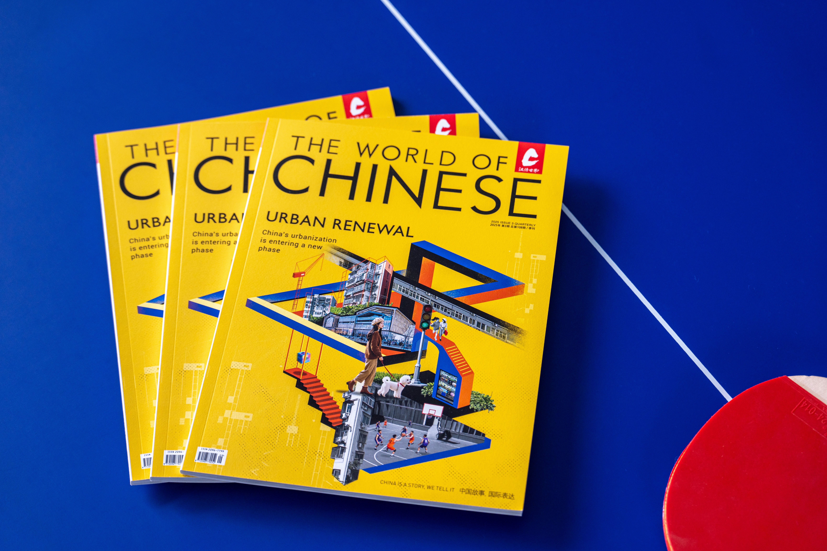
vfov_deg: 19.2
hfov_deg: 28.5
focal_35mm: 71
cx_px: 408
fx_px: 1631
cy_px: 275
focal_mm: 70
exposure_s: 1/100
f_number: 4
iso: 500
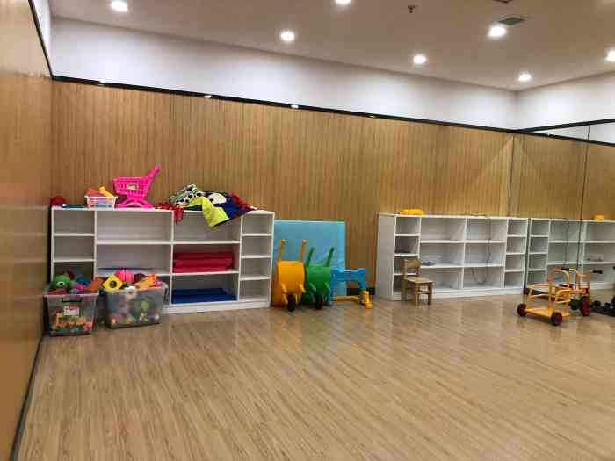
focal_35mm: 28
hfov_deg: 63.4
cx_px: 308
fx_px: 497
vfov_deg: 49.7
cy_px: 230
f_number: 1.8
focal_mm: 3.99
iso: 64
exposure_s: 1/15
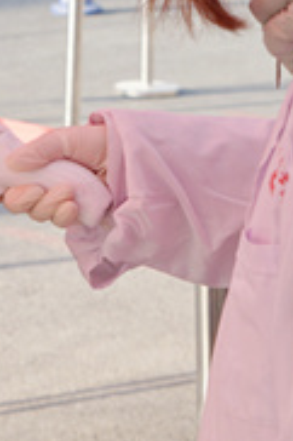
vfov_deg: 13.1
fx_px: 1884
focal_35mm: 154
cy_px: -21
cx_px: -39
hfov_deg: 8.8
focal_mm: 35
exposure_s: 1/125
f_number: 5
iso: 100
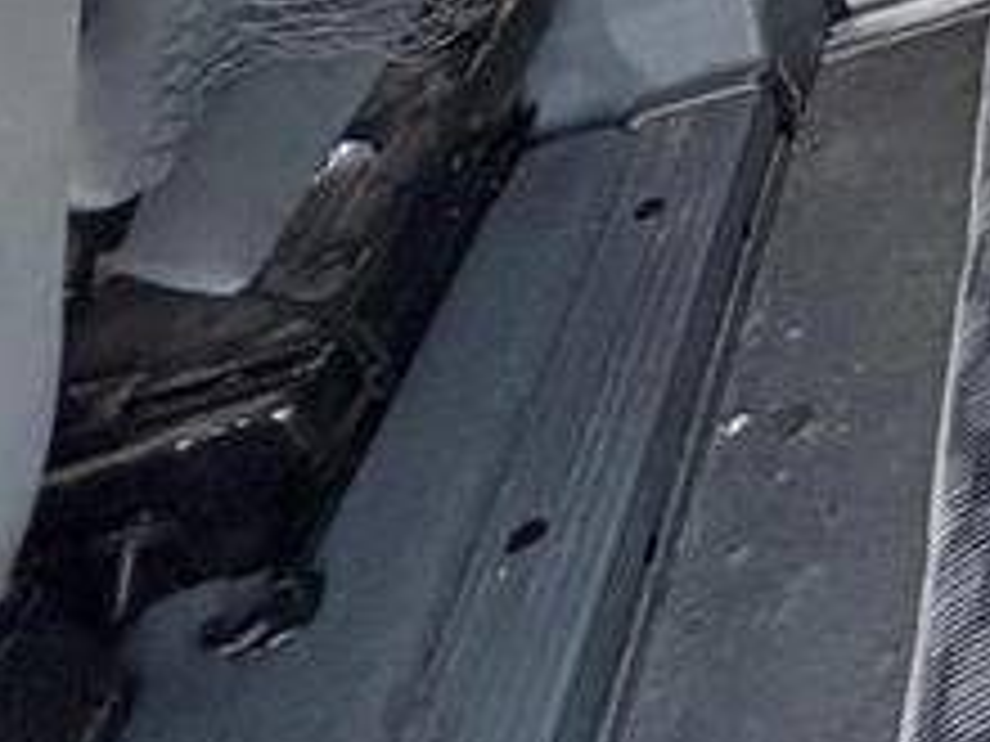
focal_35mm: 57
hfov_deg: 19.0
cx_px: 2007
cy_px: -666
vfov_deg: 18.6
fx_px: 1630
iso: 200
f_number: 2.2
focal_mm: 2.22
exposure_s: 1/99
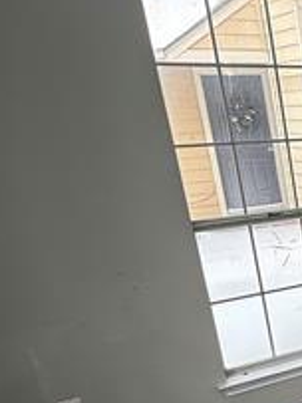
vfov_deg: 34.9
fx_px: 617
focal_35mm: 53
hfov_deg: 20.4
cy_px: 330
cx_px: 530
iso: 64
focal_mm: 2.22
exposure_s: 1/125
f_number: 2.2
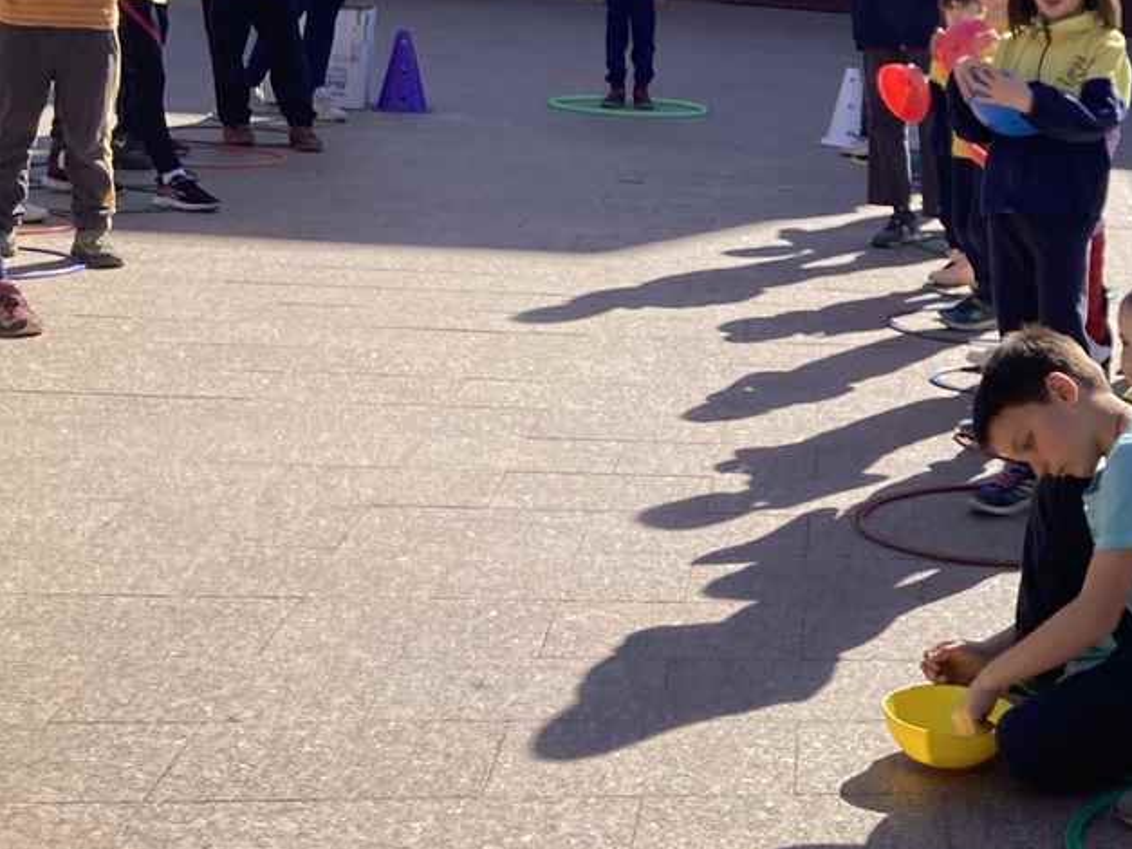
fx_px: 2354
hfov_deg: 23.9
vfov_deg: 20.3
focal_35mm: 72
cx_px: 1453
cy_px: 265
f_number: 1.8
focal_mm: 3.99
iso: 20
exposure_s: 1/1000
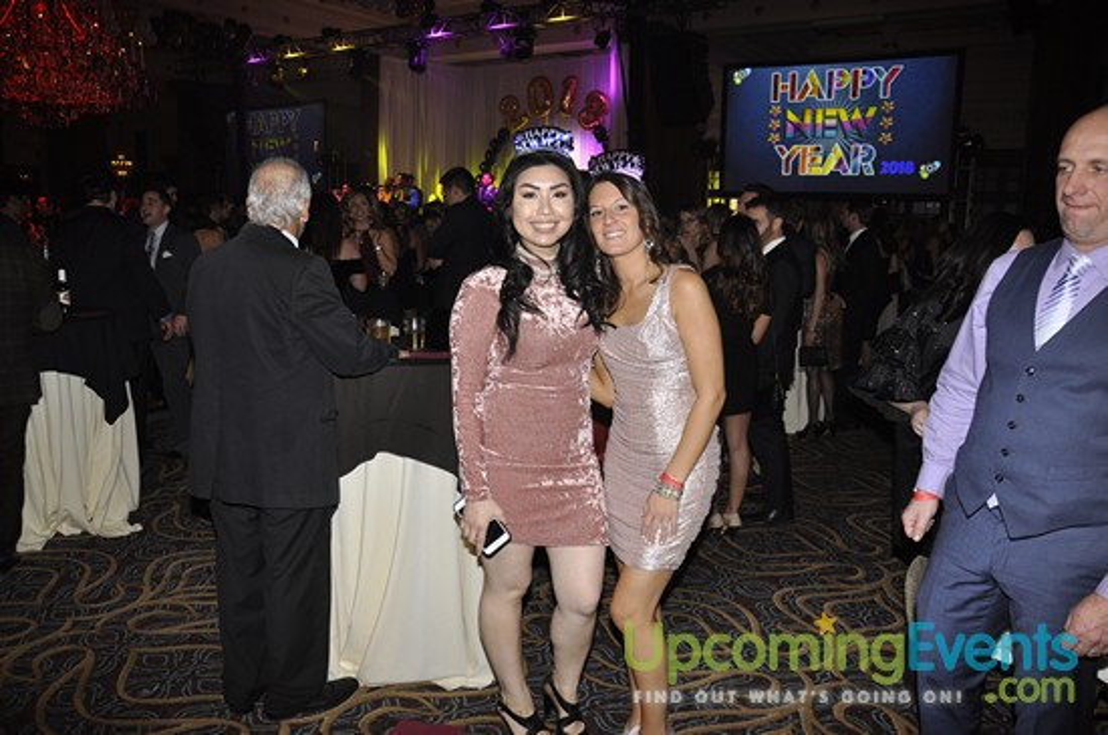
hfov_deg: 67.5
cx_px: 554
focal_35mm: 27
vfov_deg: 47.8
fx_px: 830
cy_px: 368
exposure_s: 1/60
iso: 400
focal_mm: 18
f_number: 5
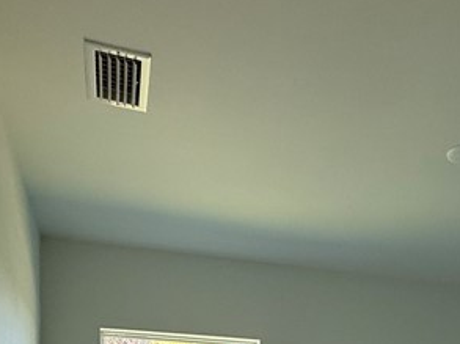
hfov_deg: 38.4
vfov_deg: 23.6
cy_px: 517
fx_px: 650
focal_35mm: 49
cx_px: 319
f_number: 2.2
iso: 80
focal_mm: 2.22
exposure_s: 1/99
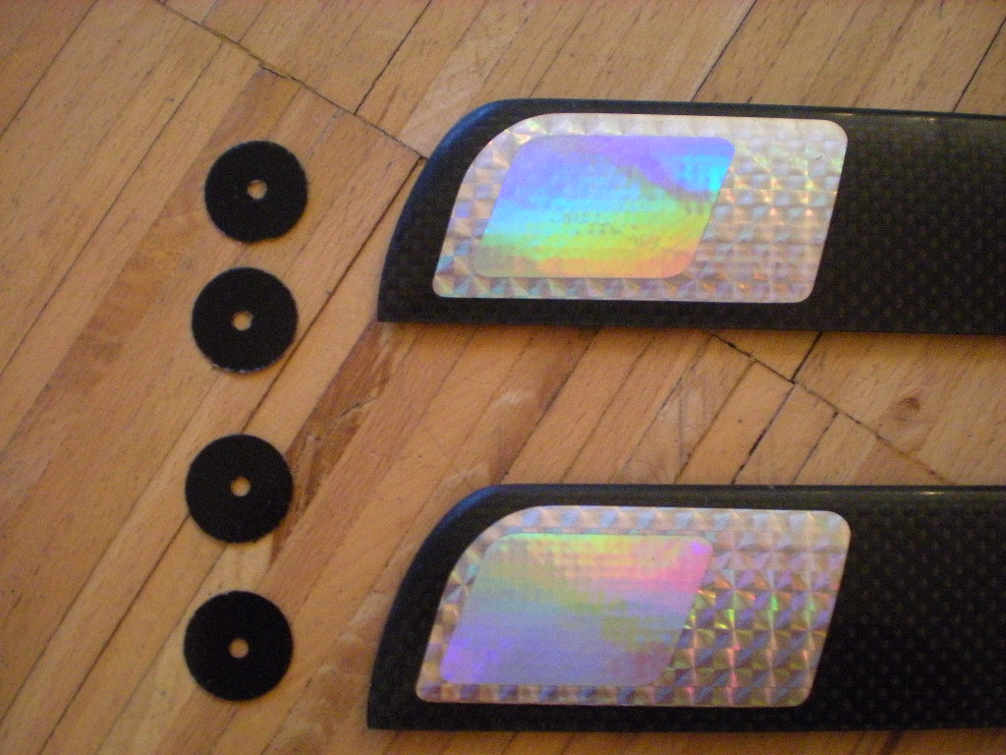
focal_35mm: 38
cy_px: 378
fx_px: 1104
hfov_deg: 49.0
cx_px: 503
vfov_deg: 37.7
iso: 601
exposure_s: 1/8
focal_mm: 6.3
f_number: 3.1
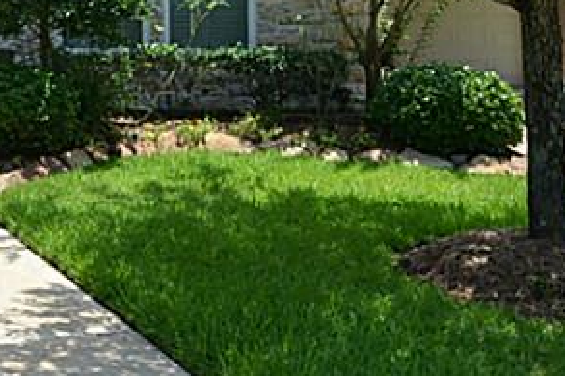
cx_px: 21
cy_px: -104
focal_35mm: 63
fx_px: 988
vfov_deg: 19.9
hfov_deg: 30.1
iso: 100
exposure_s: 1/200
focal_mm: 12
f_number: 7.1
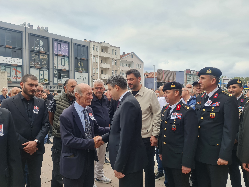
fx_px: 180
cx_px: 124
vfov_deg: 54.9
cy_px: 94
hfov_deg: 69.4
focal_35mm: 25
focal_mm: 7
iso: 50
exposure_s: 1/129
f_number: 1.8
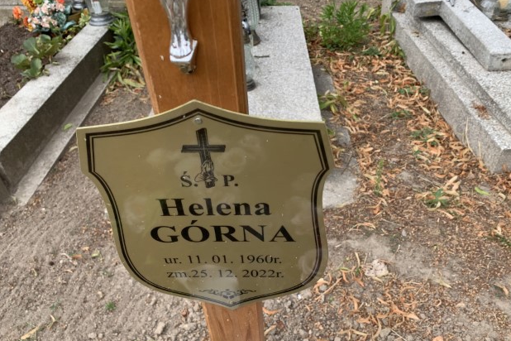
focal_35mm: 28
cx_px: 264
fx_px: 397
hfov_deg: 65.5
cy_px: 175
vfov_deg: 46.4
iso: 25
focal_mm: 4.25
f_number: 1.8
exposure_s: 1/822
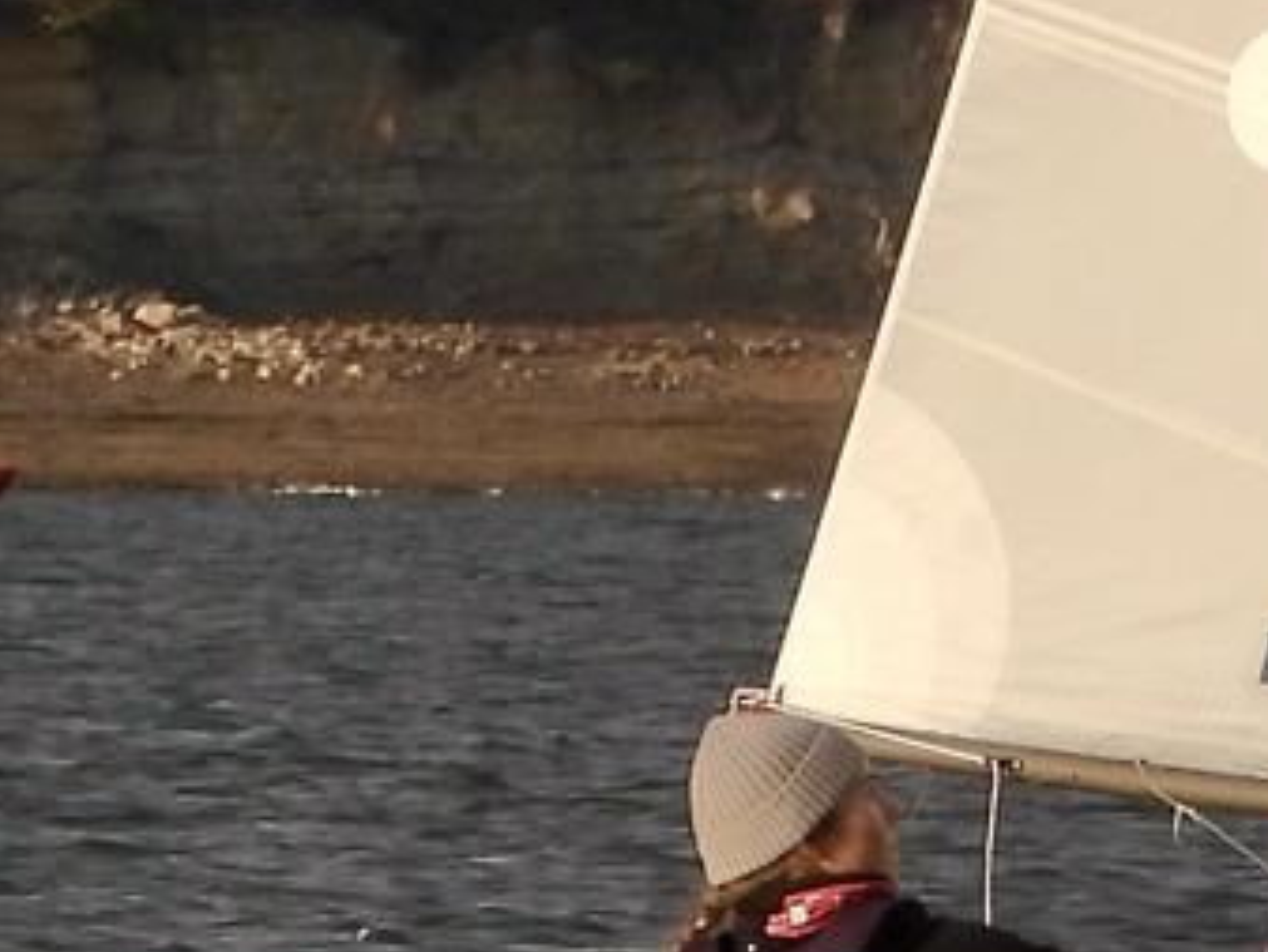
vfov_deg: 1.0
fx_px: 53793
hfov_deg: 1.4
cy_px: 290
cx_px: 1516
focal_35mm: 1468
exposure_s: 1/800
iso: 100
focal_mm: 49.5
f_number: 4.5
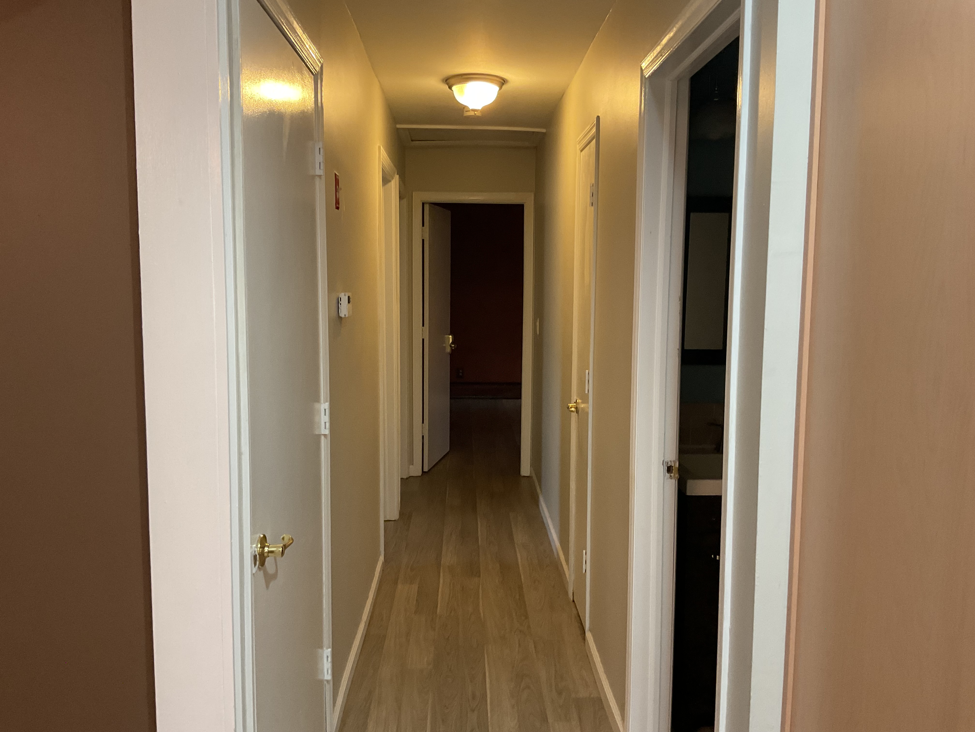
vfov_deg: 48.2
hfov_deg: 61.7
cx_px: 488
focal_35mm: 29
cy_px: 366
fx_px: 817
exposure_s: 1/60
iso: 160
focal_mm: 3
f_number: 1.8
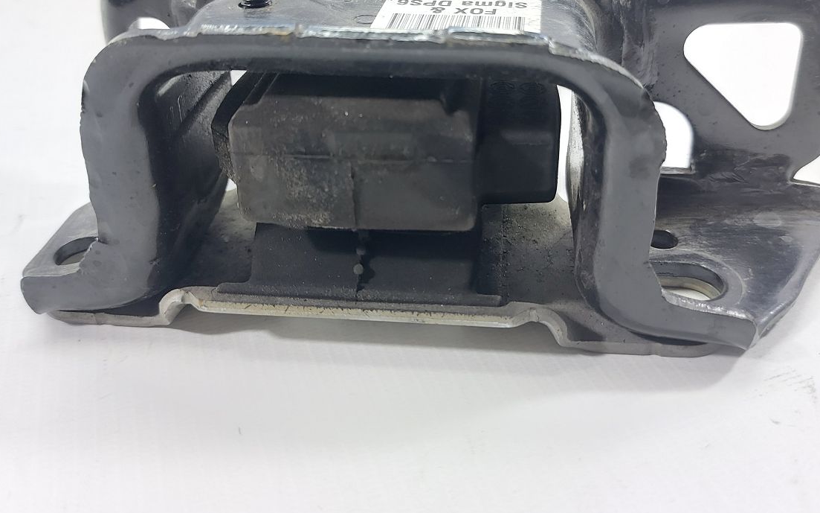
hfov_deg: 59.7
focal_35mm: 32
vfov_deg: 39.0
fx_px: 715
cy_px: 172
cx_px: 421
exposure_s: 1/33
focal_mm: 5.23
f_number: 1.8
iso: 200
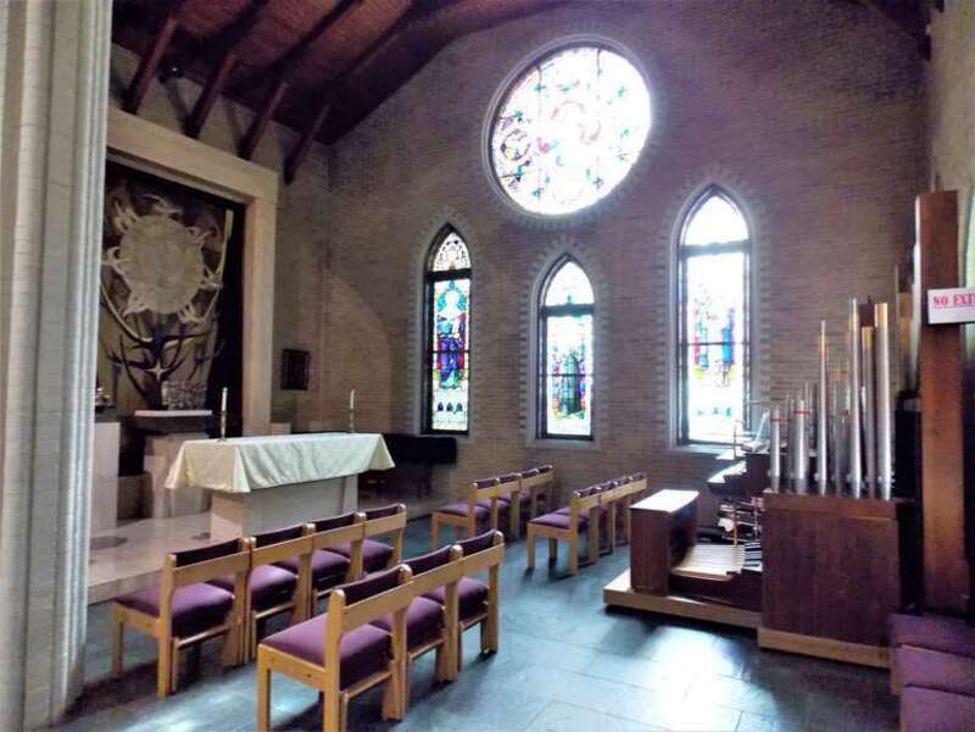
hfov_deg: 73.9
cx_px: 488
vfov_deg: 58.9
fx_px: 648
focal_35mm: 23
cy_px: 366
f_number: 3.1
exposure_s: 1/20
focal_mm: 4
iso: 400
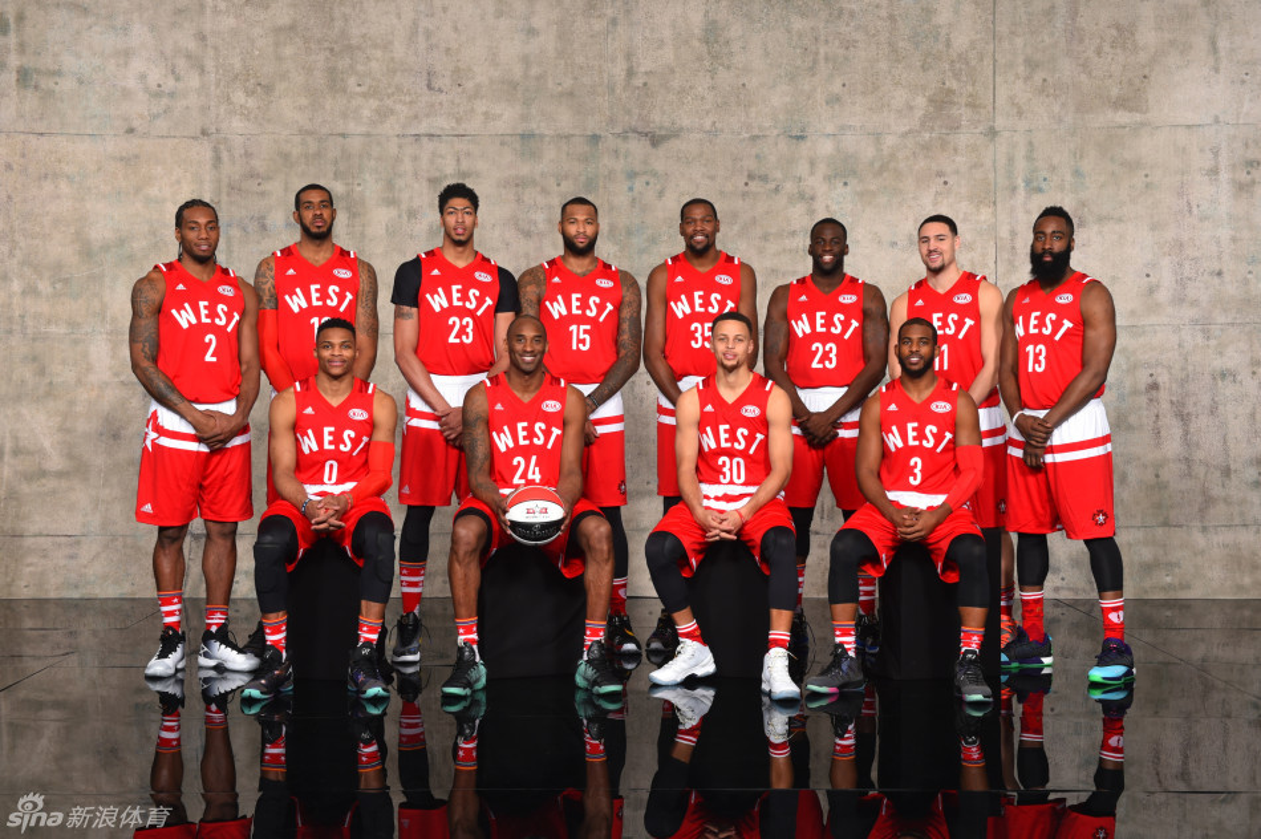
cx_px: 630
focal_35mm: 55
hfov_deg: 36.3
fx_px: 1925
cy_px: 420
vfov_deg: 24.6
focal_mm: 55
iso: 100
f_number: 9
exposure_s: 1/200
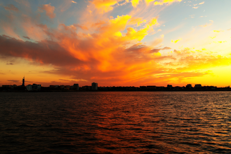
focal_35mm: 33
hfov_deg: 57.2
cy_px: 77
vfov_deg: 40.0
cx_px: 116
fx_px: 212
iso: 100
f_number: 14
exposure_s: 1/6
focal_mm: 22
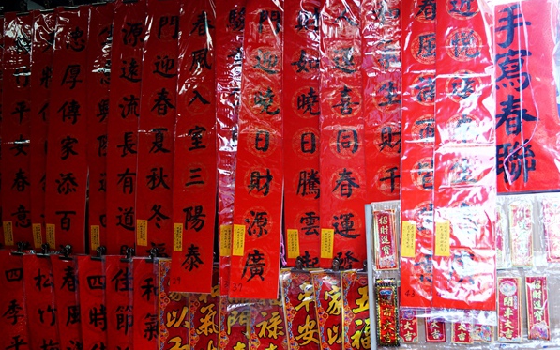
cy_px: 187
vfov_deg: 29.8
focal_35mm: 43
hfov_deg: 46.2
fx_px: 656
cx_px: 280
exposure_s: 1/160
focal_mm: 28
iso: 500
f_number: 4.5
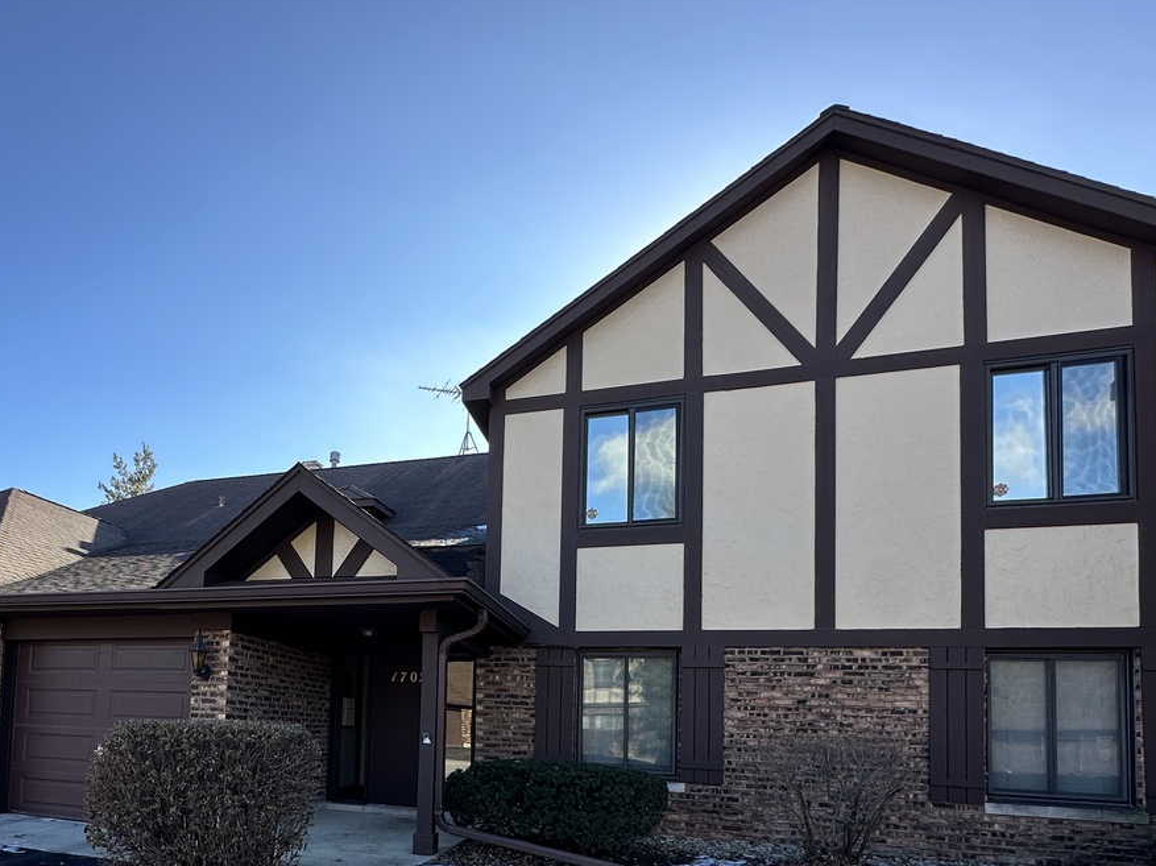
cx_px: 366
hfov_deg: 71.3
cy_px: 671
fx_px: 768
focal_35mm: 23
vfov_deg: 55.4
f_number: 2.2
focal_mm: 2.22
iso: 40
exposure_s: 1/363
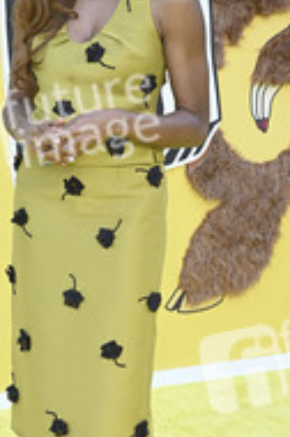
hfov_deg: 10.1
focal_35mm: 135
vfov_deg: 15.2
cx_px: 108
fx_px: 1637
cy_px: 244
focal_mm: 64
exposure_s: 1/200
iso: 800
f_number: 6.3
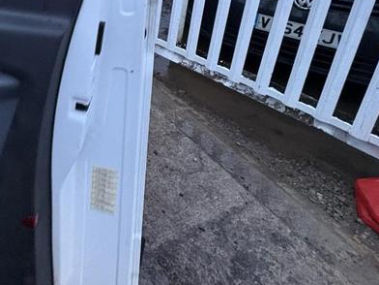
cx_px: 15
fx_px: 350
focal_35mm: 32
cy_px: -14
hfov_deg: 48.6
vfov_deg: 38.2
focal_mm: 2.22
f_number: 2.2
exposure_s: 1/50
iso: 400
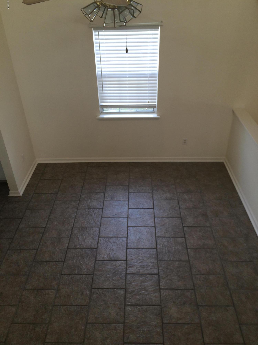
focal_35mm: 29
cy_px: 172
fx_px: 288
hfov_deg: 48.2
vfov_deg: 61.7
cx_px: 129
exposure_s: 1/30
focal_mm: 4.15
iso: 40
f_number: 2.2
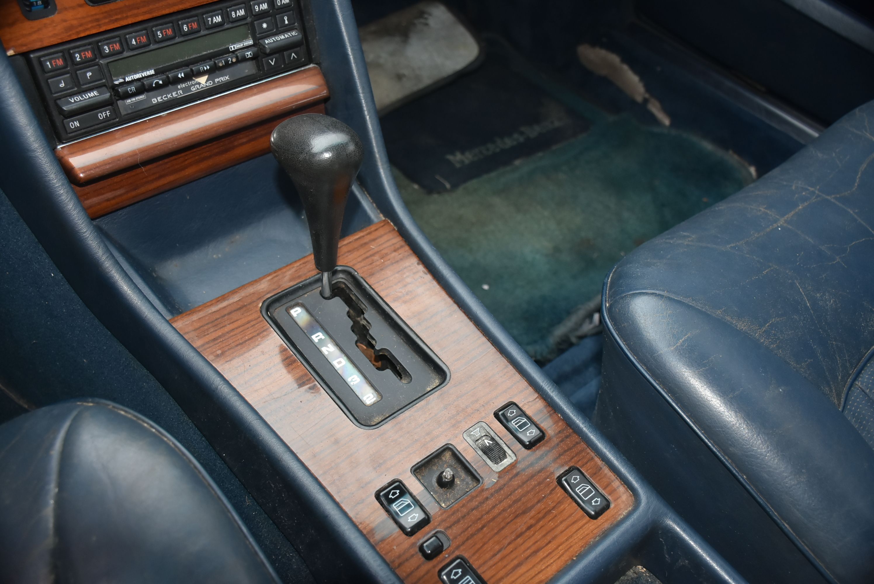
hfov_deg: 57.2
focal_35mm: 33
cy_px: 292
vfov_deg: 40.0
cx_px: 437
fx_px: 802
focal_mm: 22
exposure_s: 1/60
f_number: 3.5
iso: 800
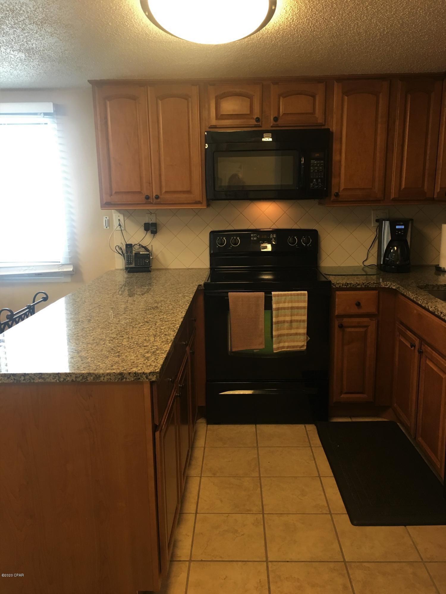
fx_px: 498
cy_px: 297
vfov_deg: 61.7
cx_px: 223
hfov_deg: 48.2
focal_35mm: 29
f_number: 2.2
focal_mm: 4.15
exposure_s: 1/30
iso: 100
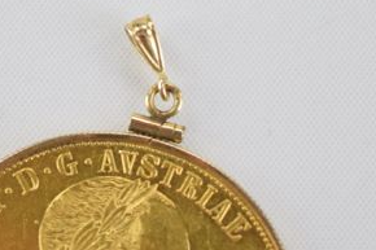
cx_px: 140
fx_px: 1901
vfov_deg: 7.5
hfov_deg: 11.3
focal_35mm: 182
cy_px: 71
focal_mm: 55
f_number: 5.6
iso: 400
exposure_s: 1/100
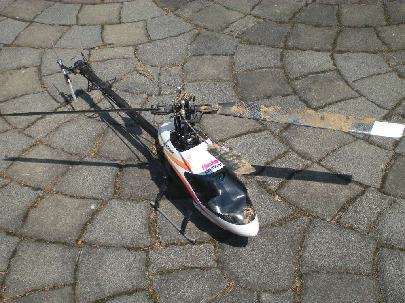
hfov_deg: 34.3
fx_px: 655
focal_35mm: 56
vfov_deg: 26.1
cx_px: 202
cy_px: 152
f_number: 5.6
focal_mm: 9.3
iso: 64
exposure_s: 1/319
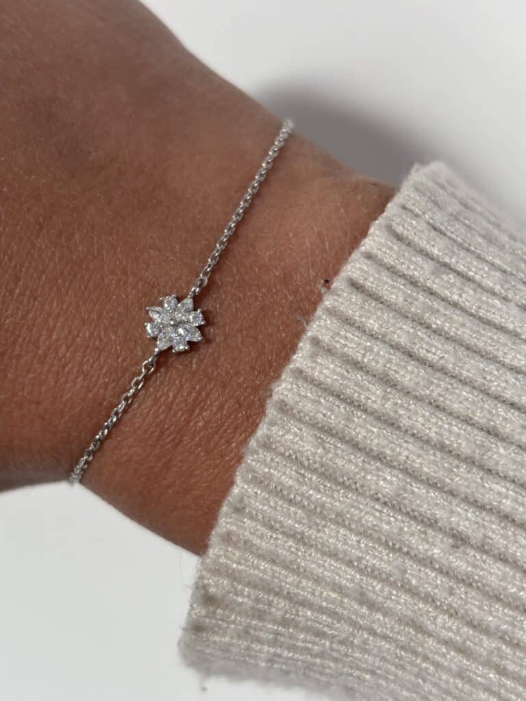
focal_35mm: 52
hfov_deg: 28.0
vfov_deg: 36.8
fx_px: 1054
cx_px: 263
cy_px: 350
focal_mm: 5.96
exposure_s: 1/60
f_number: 1.6
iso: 64
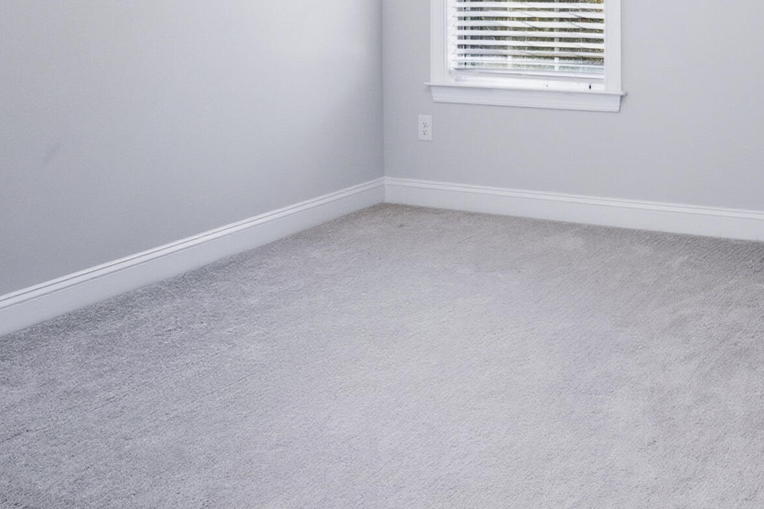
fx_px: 870
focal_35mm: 41
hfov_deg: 43.4
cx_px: 686
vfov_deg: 30.2
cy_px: -8
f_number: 9
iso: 250
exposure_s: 1/250
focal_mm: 16
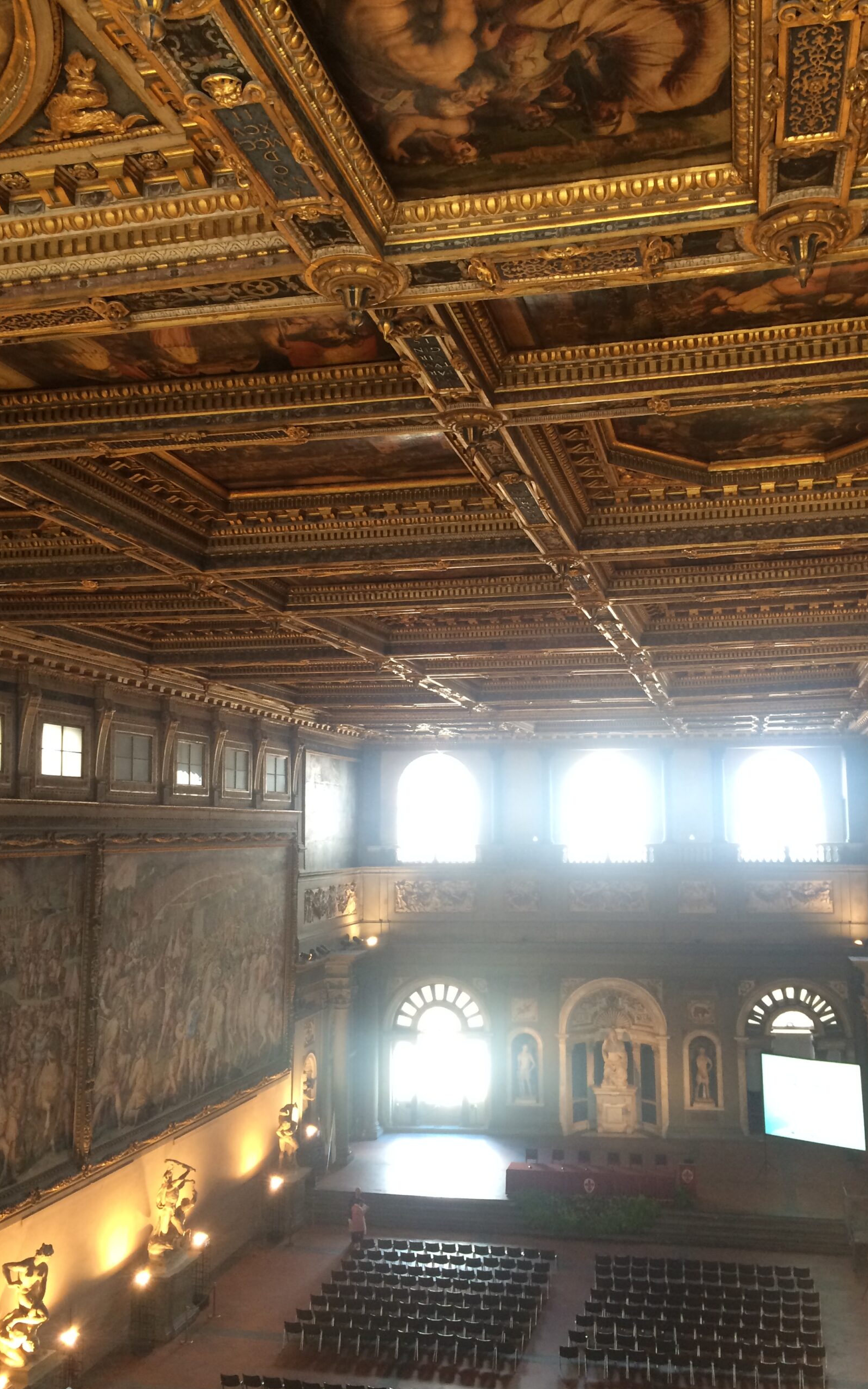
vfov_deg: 61.2
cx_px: 488
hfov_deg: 40.5
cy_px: 700
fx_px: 1173
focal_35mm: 31
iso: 160
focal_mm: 4.15
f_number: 2.2
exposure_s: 1/33
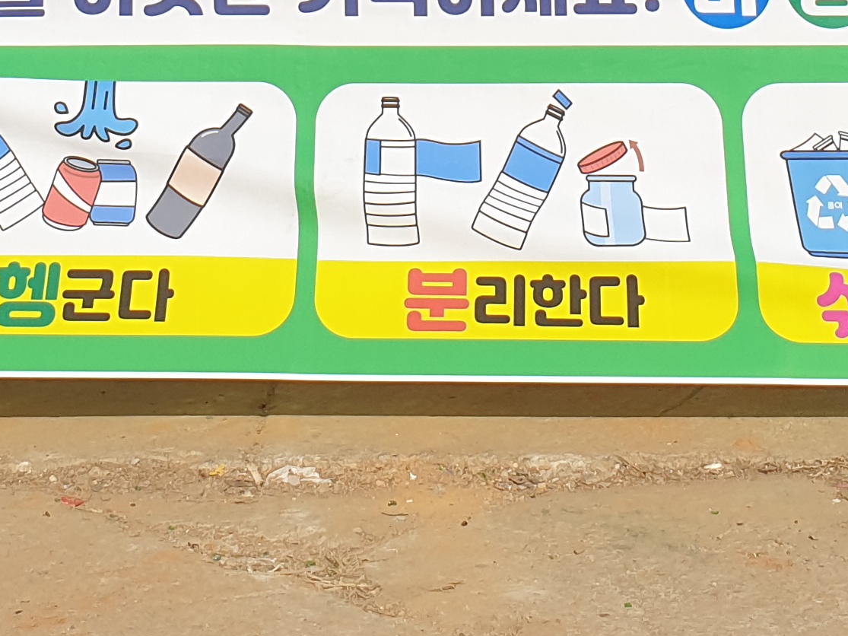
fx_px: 2303
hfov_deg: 20.9
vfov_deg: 14.1
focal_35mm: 94
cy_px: -475
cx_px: 438
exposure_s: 1/1799
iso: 50
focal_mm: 4.3
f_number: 2.4
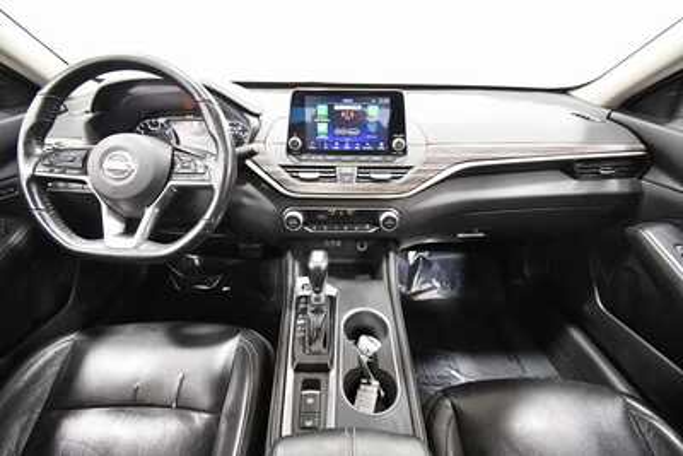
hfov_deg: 100.4
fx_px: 285
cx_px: 342
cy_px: 228
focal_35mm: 15
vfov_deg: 77.4
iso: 5000
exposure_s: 1/60
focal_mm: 10
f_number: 4.5
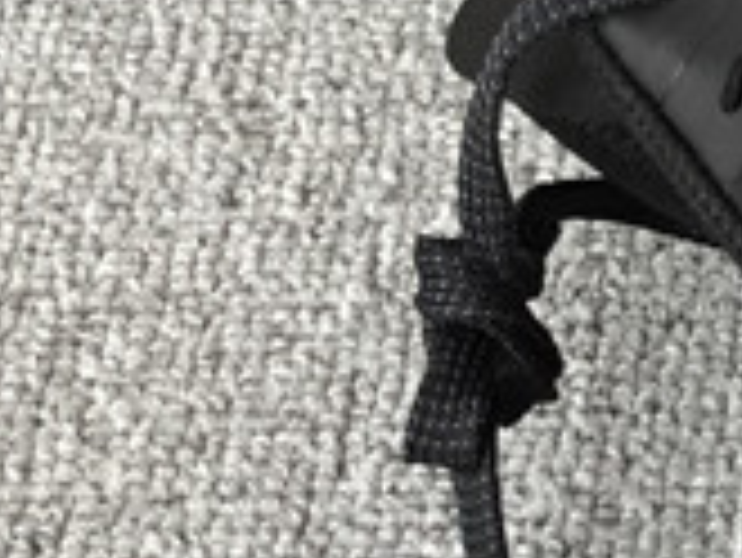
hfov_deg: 10.3
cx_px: 1713
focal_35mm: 169
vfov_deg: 8.7
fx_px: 3625
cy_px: -97
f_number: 2.4
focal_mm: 3.3
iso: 32
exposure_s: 1/50
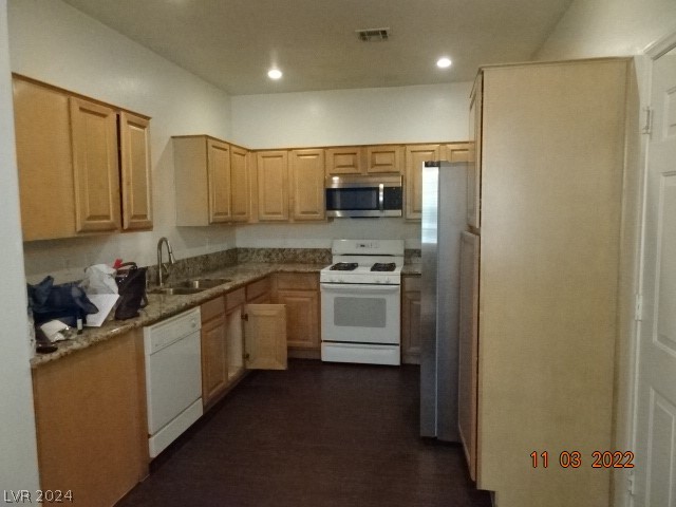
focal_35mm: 24
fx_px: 469
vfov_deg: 56.8
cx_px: 338
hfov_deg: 71.6
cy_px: 254
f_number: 3.5
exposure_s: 1/160
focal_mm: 4.1
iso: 3200
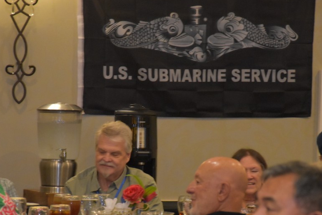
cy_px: 150
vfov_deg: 5.8
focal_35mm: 235
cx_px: 147
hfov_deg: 8.8
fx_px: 2099
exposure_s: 1/60
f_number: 5.6
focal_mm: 105
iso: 3600
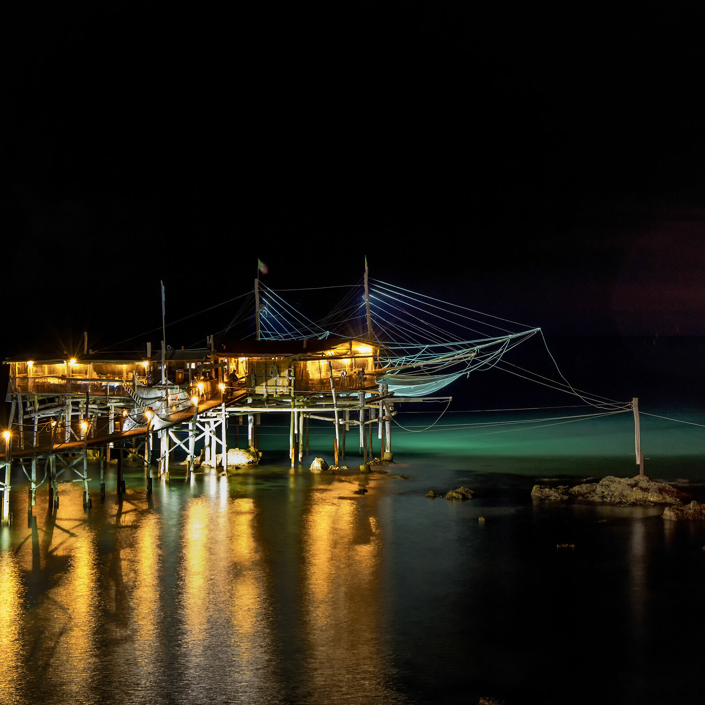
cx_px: 519
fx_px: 1636
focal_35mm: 71
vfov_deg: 24.3
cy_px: 349
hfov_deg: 24.1
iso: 800
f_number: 13
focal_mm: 55
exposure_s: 8
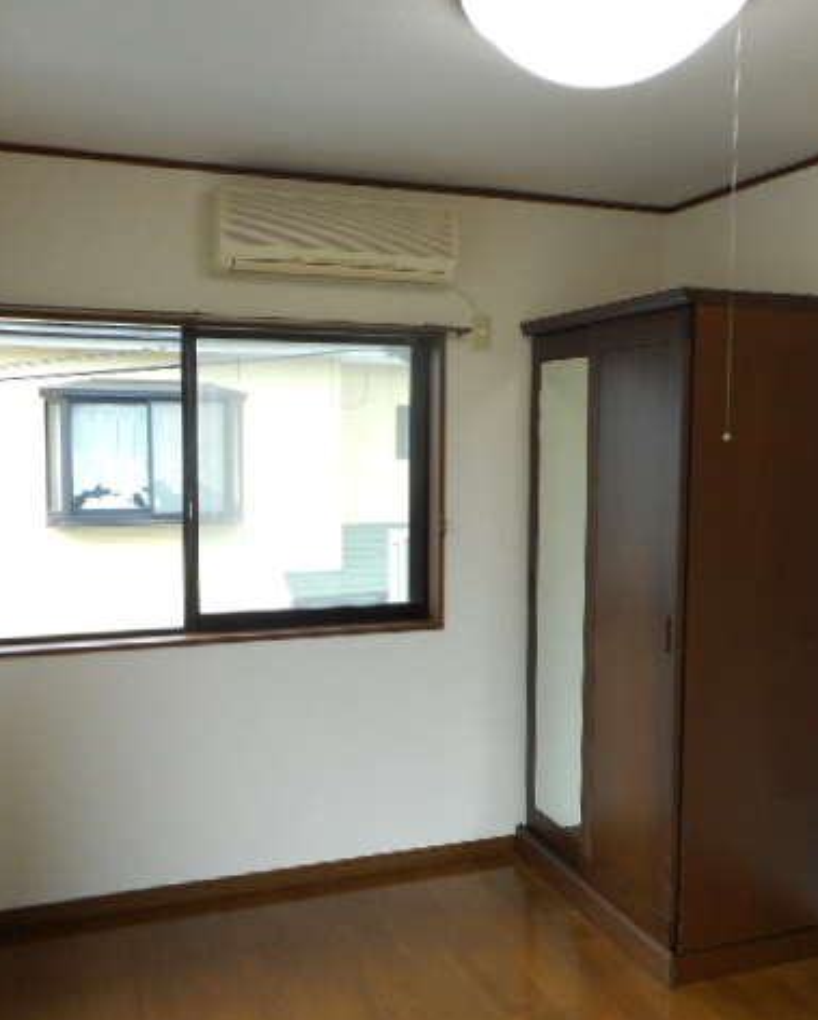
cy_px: 511
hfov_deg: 44.6
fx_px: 998
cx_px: 427
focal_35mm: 33
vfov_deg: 54.2
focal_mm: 4.5
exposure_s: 1/40
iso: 80
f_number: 3.7
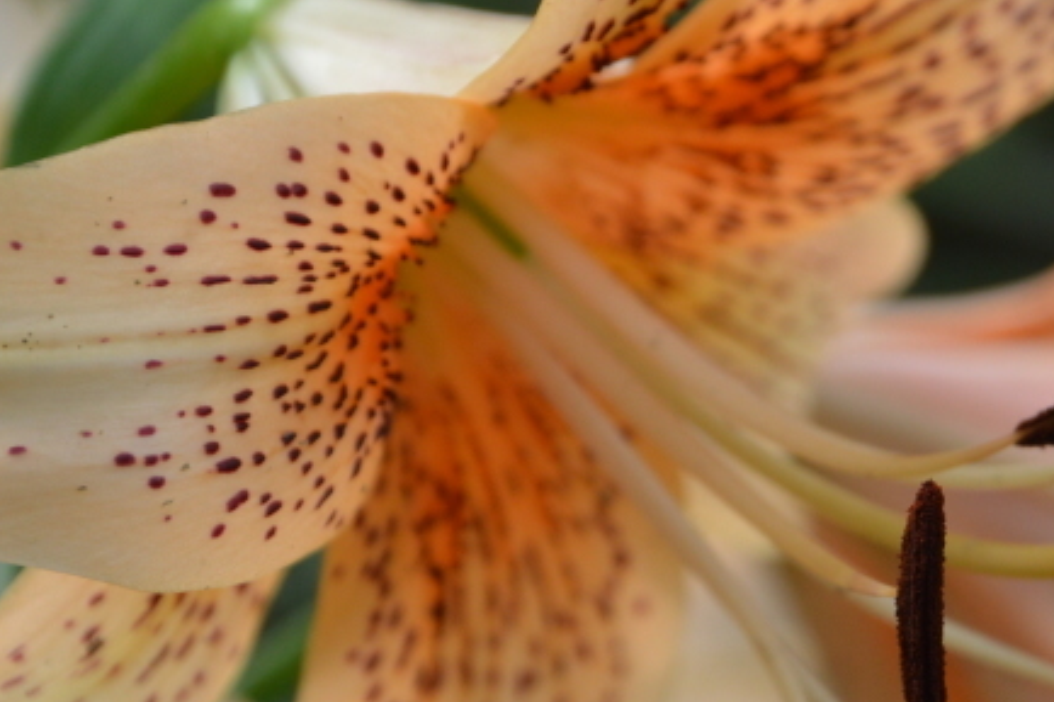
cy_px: 249
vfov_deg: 2.5
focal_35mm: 548
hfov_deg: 3.8
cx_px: 702
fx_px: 16043
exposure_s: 1/500
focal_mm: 155
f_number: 6
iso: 450
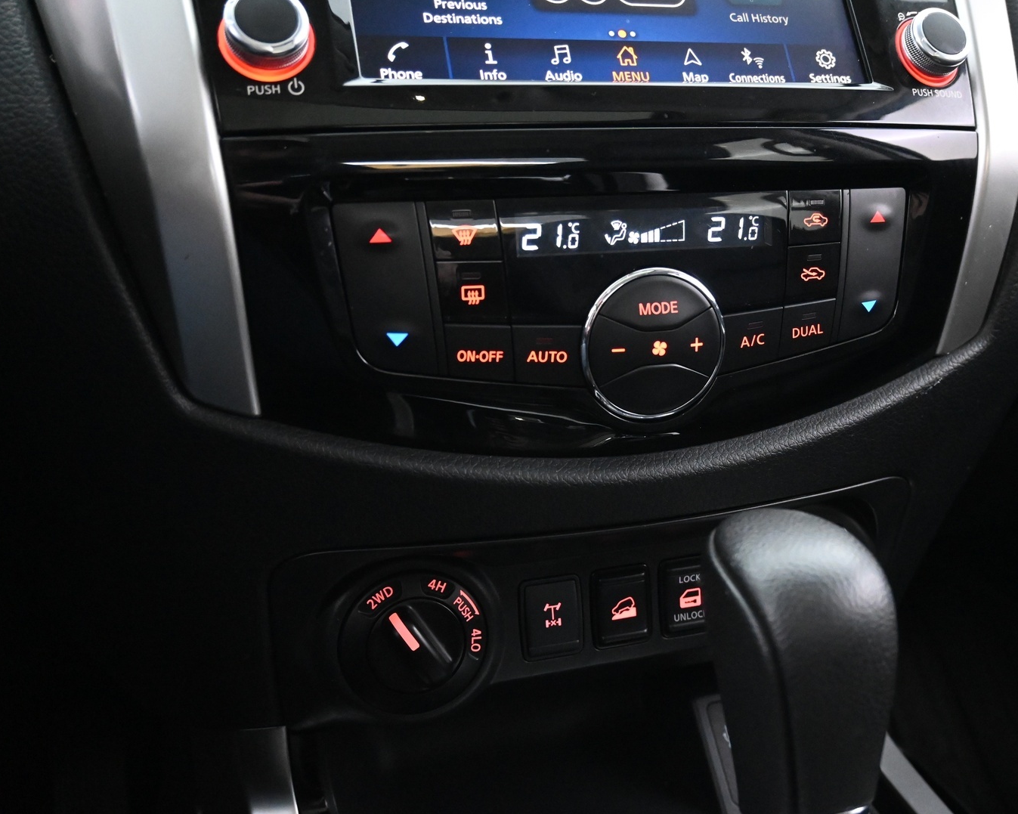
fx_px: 1071
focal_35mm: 36
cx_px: 604
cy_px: 407
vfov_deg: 41.6
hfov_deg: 50.5
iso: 5600
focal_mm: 21
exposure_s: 1/30
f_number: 4
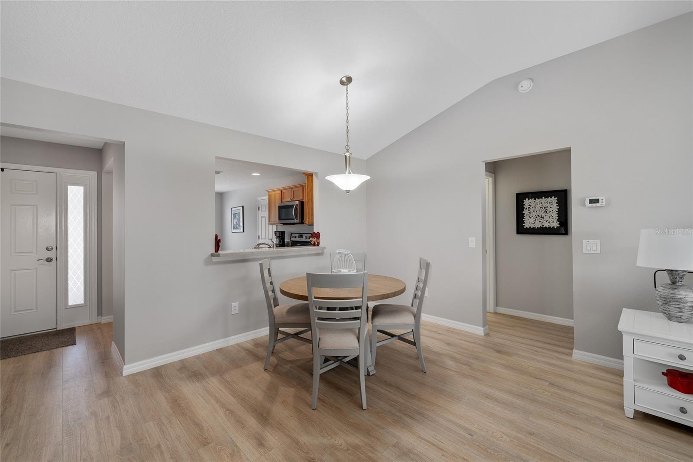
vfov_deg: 77.3
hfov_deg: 100.4
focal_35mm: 15
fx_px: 289
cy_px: 231
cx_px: 346
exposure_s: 1/13
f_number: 8
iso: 400
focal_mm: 15
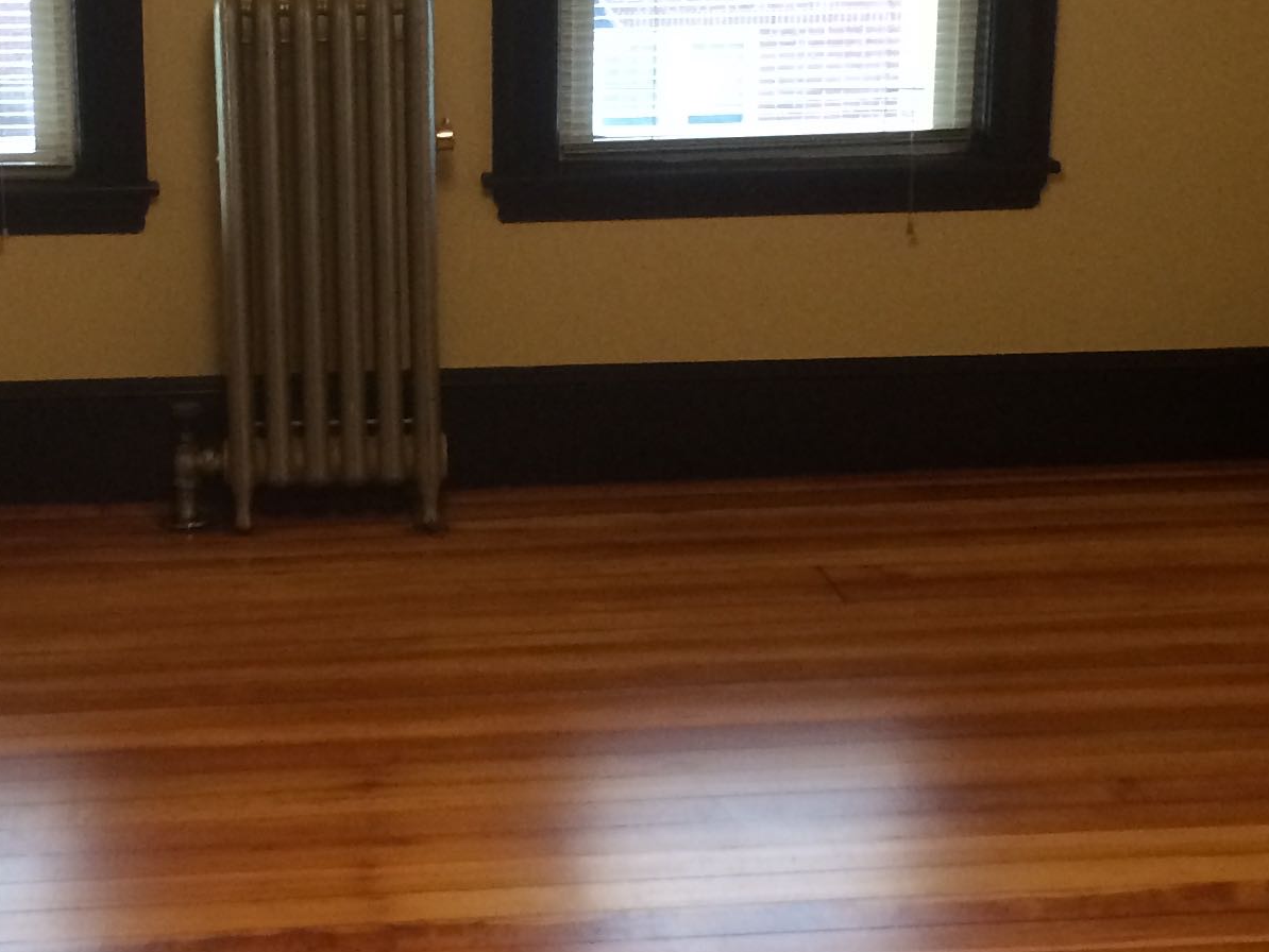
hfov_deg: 23.8
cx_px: 452
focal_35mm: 82
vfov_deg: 18.0
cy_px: 364
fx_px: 3007
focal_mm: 4.12
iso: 200
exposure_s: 1/30
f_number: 2.2
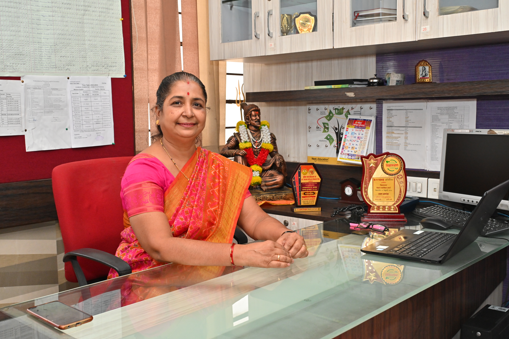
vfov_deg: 34.2
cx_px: 254
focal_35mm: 39
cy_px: 170
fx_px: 551
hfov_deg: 49.6
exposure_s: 1/200
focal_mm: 34
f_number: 7.1
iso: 1000
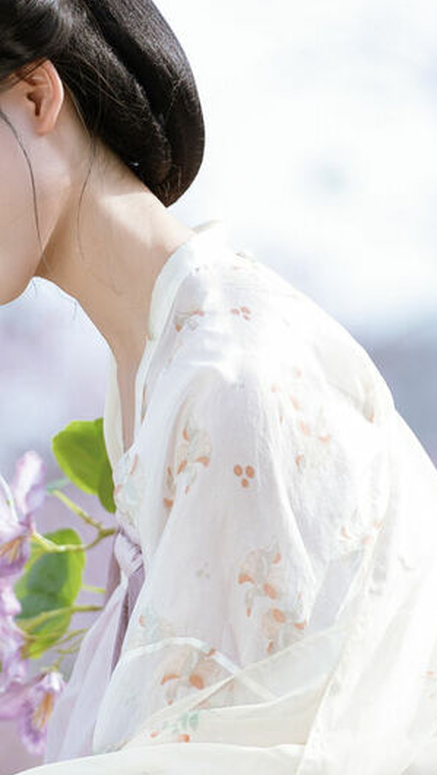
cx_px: 171
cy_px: 561
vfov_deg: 4.3
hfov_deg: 2.4
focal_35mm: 497
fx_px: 10230
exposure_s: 1/800
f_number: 2.8
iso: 100
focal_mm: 160
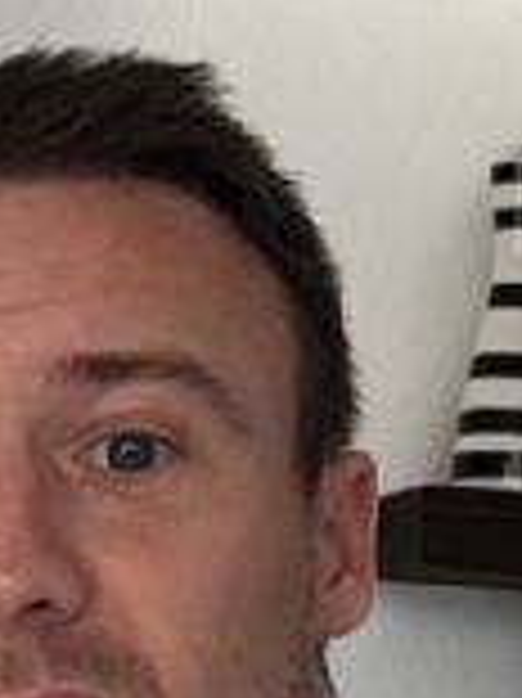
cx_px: 72
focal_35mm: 120
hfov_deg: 12.3
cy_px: 113
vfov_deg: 16.3
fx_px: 2416
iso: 50
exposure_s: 1/100
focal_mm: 2.15
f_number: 2.4
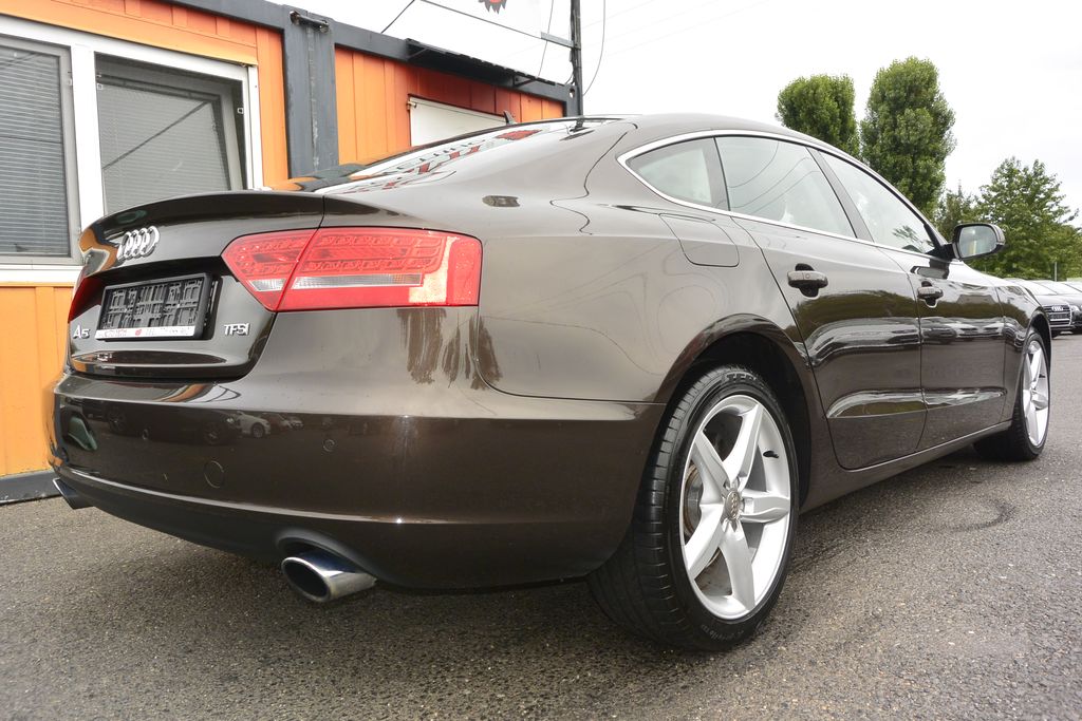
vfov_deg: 47.9
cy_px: 360
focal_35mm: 27
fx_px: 812
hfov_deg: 67.4
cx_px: 541
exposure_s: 1/250
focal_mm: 10
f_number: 5.6
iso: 160
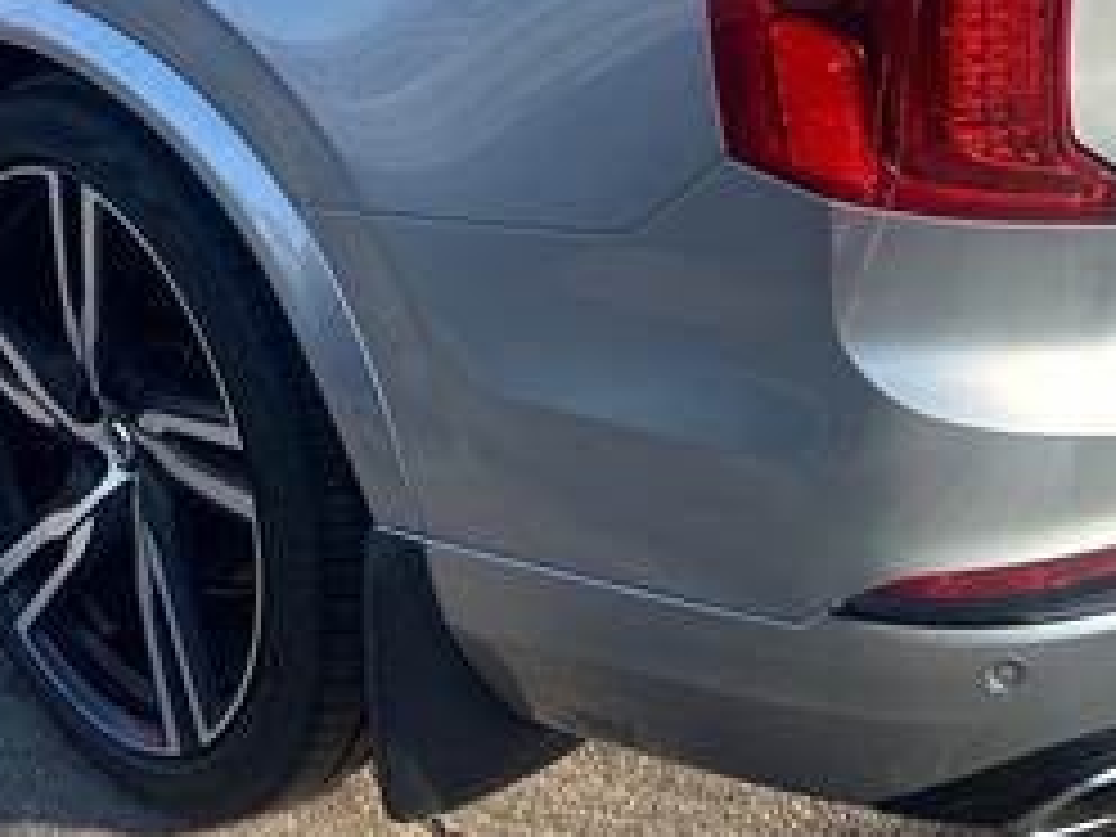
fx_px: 2160
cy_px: -162
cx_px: 432
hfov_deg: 28.9
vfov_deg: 20.5
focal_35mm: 67
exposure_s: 1/1645
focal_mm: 5.7
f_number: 1.5
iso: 50
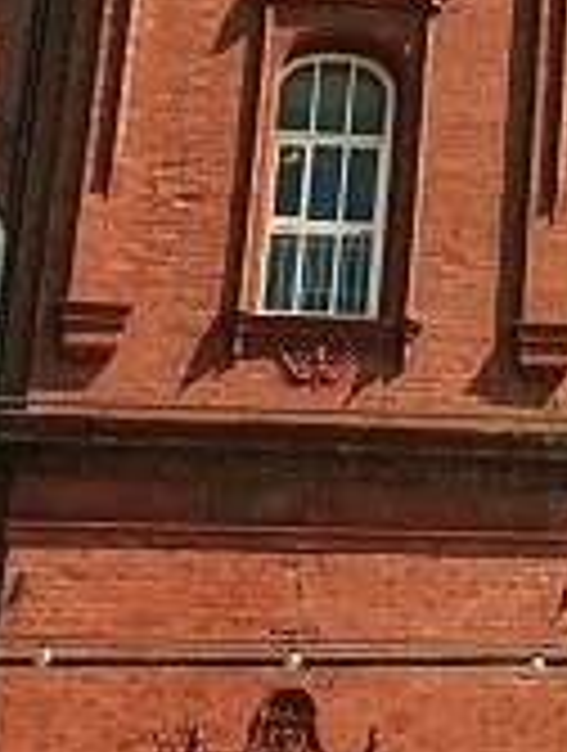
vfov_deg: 7.6
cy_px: -1921
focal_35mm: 207
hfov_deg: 6.9
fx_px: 4504
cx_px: 1287
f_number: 2.4
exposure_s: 1/1645
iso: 50
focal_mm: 4.3
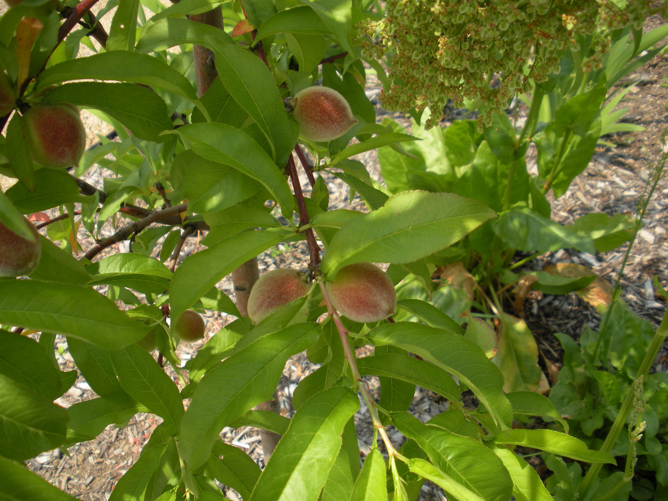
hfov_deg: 52.6
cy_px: 250
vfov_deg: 40.7
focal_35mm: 35
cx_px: 334
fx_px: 675
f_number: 3.5
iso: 64
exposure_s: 1/470
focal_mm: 6.3
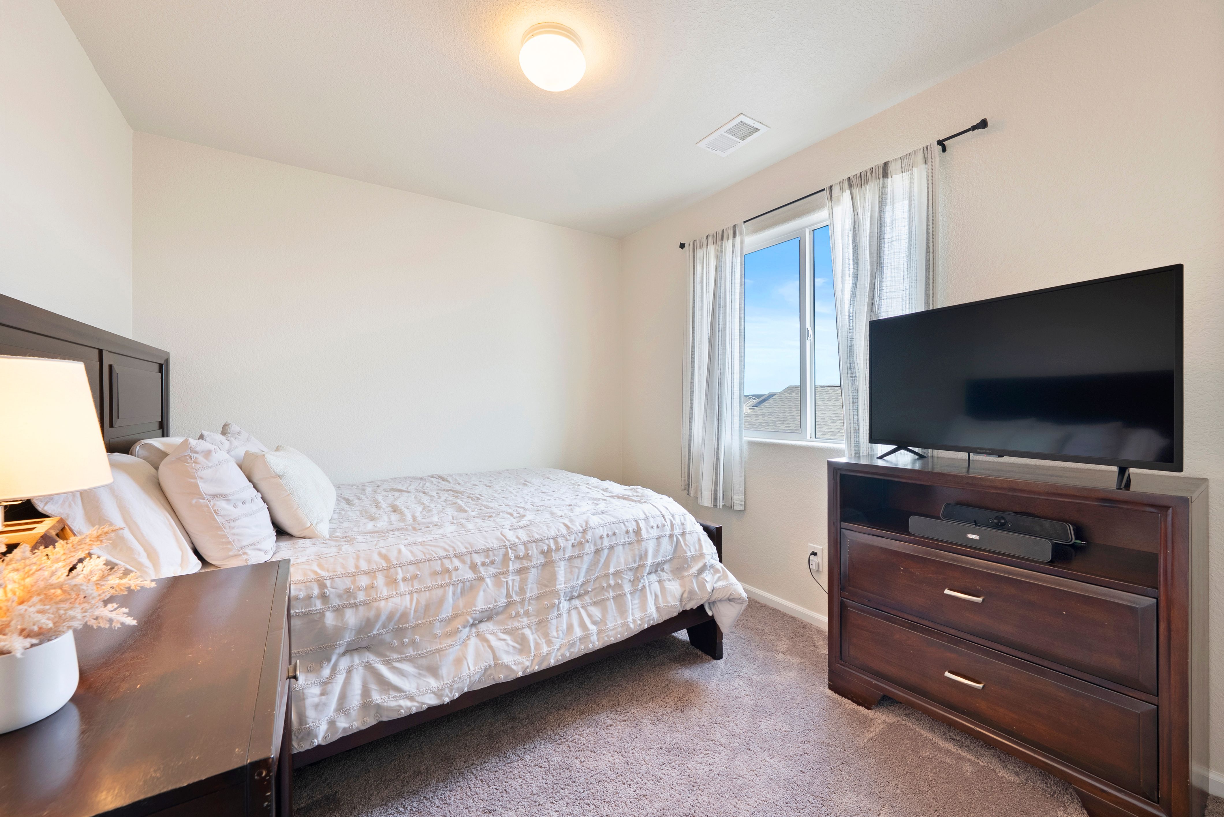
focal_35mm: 14
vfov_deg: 81.3
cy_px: 408
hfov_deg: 104.2
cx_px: 612
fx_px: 476
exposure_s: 1/2.5
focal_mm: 14
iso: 640
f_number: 8
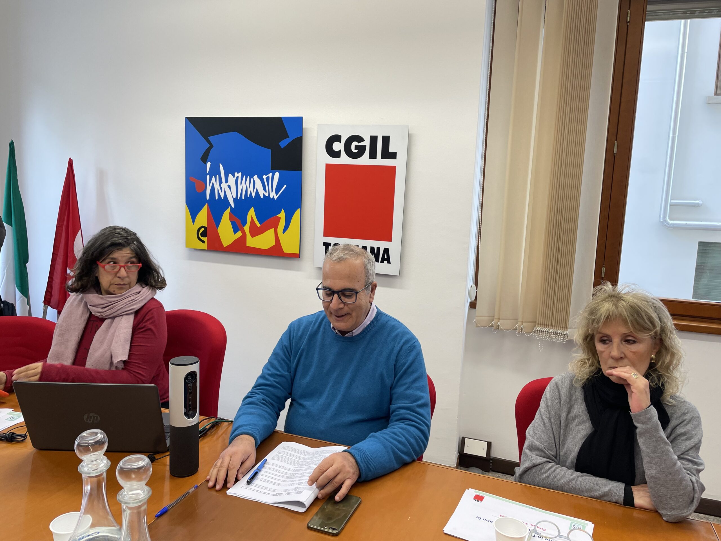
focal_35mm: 26
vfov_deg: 53.1
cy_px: 270
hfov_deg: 67.3
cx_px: 360
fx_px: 542
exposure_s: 1/100
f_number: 1.6
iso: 64
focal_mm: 4.2
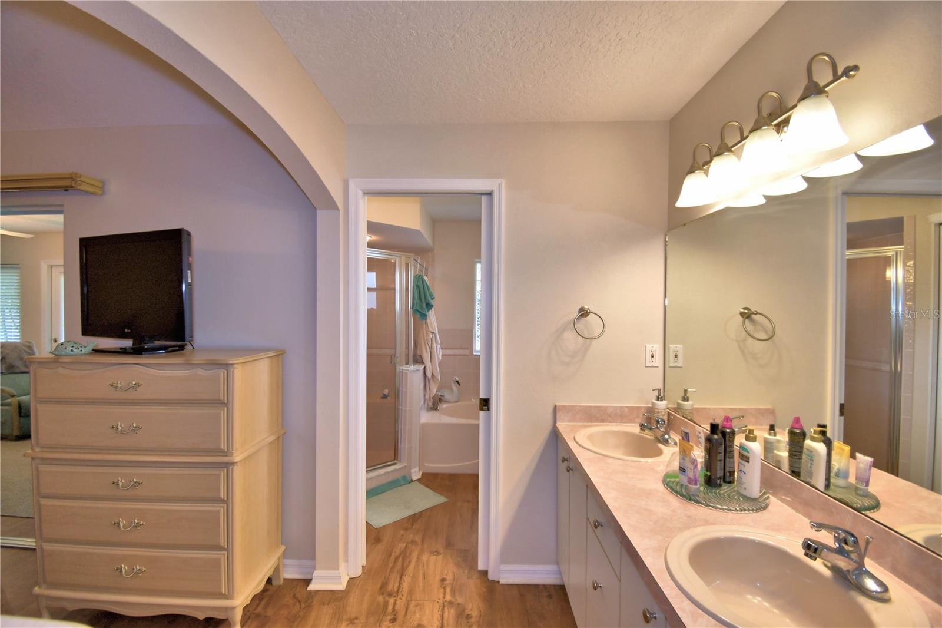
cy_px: 314
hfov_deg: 100.4
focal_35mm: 15
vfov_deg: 77.3
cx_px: 471
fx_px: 392
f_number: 4.5
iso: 200
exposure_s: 1/30
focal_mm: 10
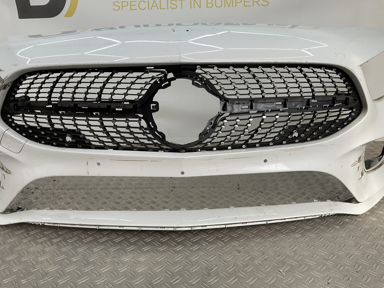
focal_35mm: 29
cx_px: 192
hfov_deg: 61.7
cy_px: 144
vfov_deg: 48.2
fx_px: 322
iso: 16
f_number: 1.8
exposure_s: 1/186
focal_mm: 3
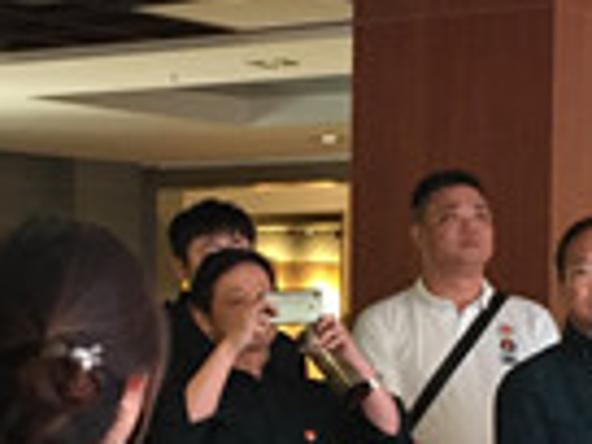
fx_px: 2377
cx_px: 83
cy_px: 411
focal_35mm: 139
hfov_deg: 14.1
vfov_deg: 10.6
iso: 160
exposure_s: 1/33
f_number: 2.2
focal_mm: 4.15
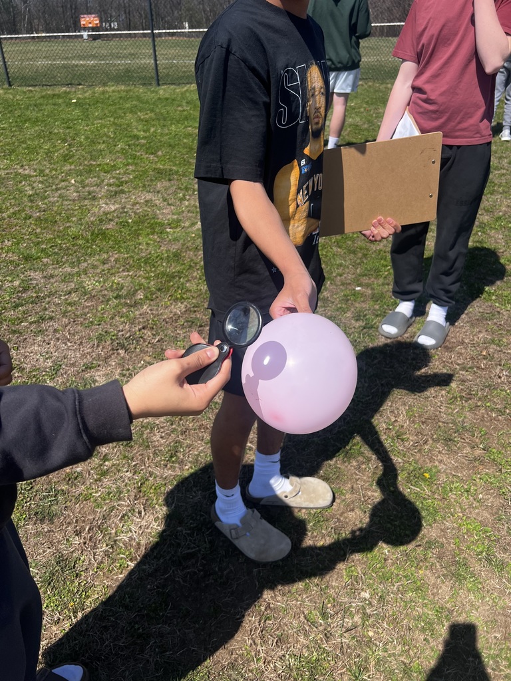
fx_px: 512
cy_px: 340
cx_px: 256
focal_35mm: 26
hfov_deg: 53.1
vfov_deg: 67.3
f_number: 1.5
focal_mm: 5.7
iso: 50
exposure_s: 1/3165
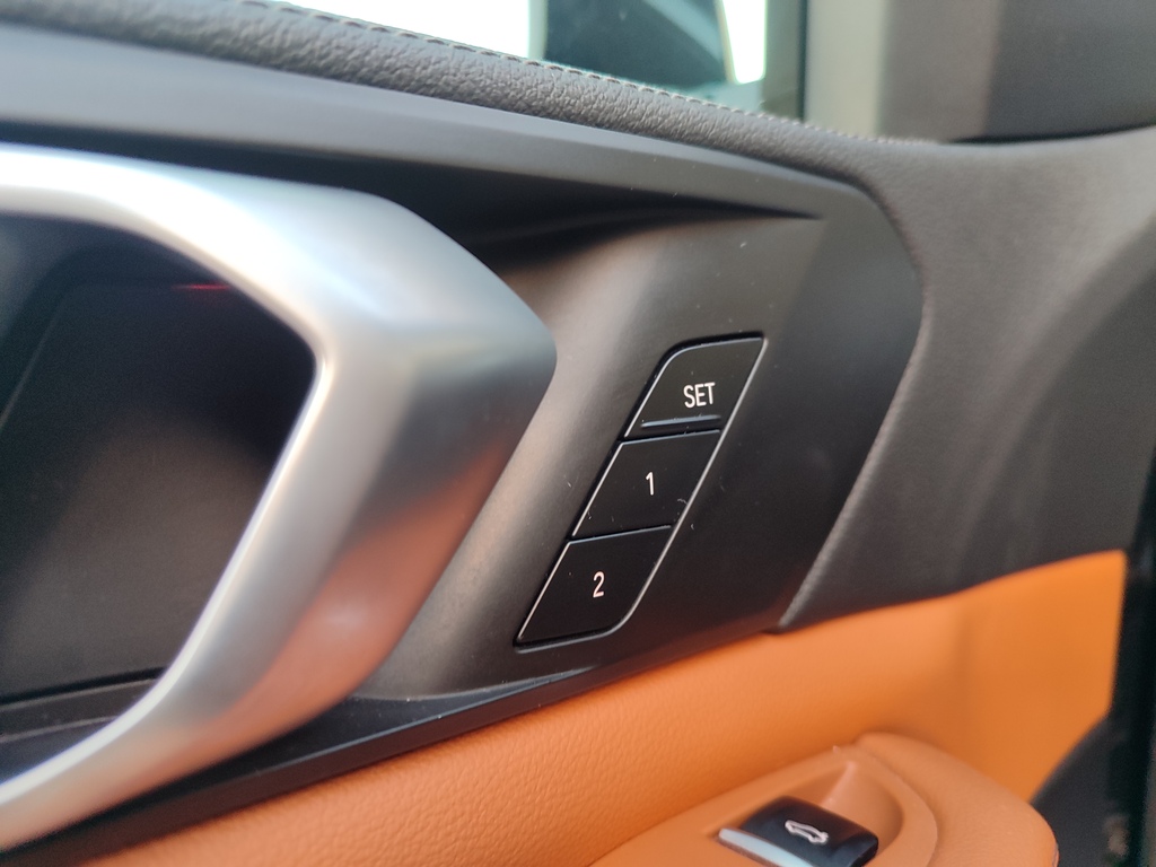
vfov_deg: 54.9
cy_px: 434
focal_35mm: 25
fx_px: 835
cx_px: 578
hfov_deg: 69.4
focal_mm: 5.95
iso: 224
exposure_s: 1/33
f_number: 1.89
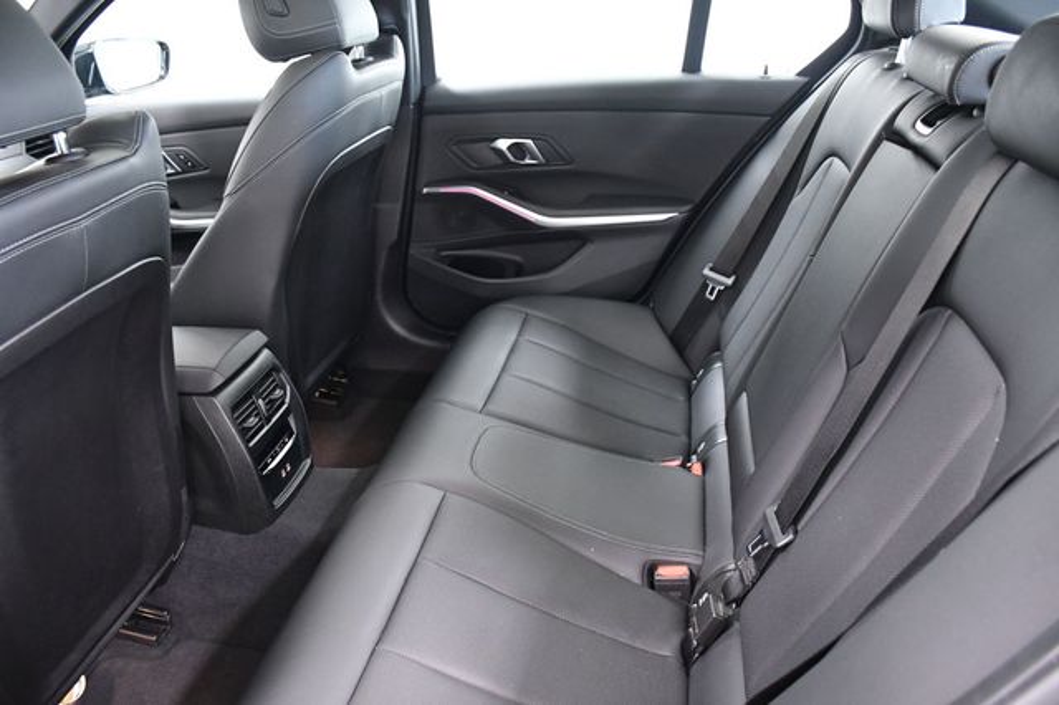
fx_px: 794
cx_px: 530
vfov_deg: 47.9
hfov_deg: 67.4
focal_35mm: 27
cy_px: 352
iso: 2500
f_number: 4
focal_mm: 18
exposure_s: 1/60
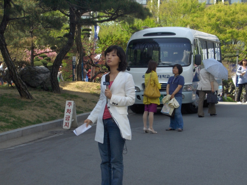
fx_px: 642
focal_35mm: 90
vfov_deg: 16.4
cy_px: 92
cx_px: 124
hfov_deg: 21.8
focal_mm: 14.6
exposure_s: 1/383
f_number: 4.4
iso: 100
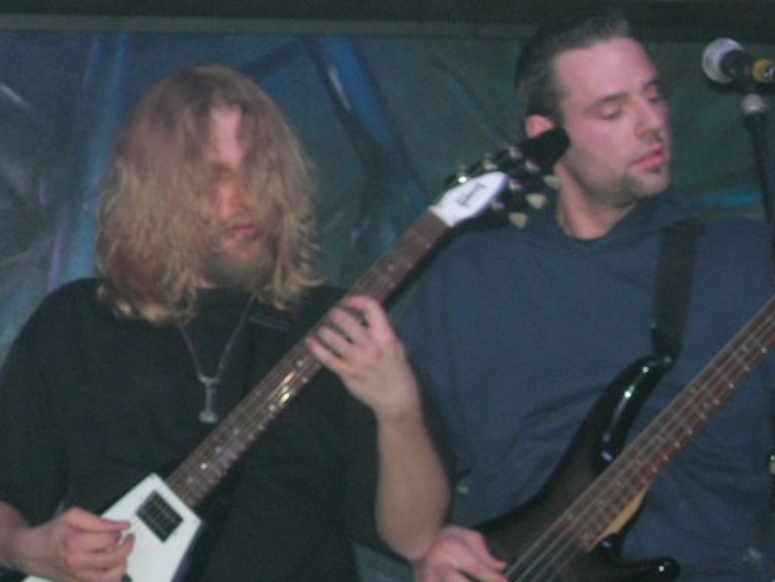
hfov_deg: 13.9
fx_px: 3180
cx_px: 373
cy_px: 280
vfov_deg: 10.5
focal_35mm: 142
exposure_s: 1/60.1
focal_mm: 23.4
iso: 200
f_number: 4.9
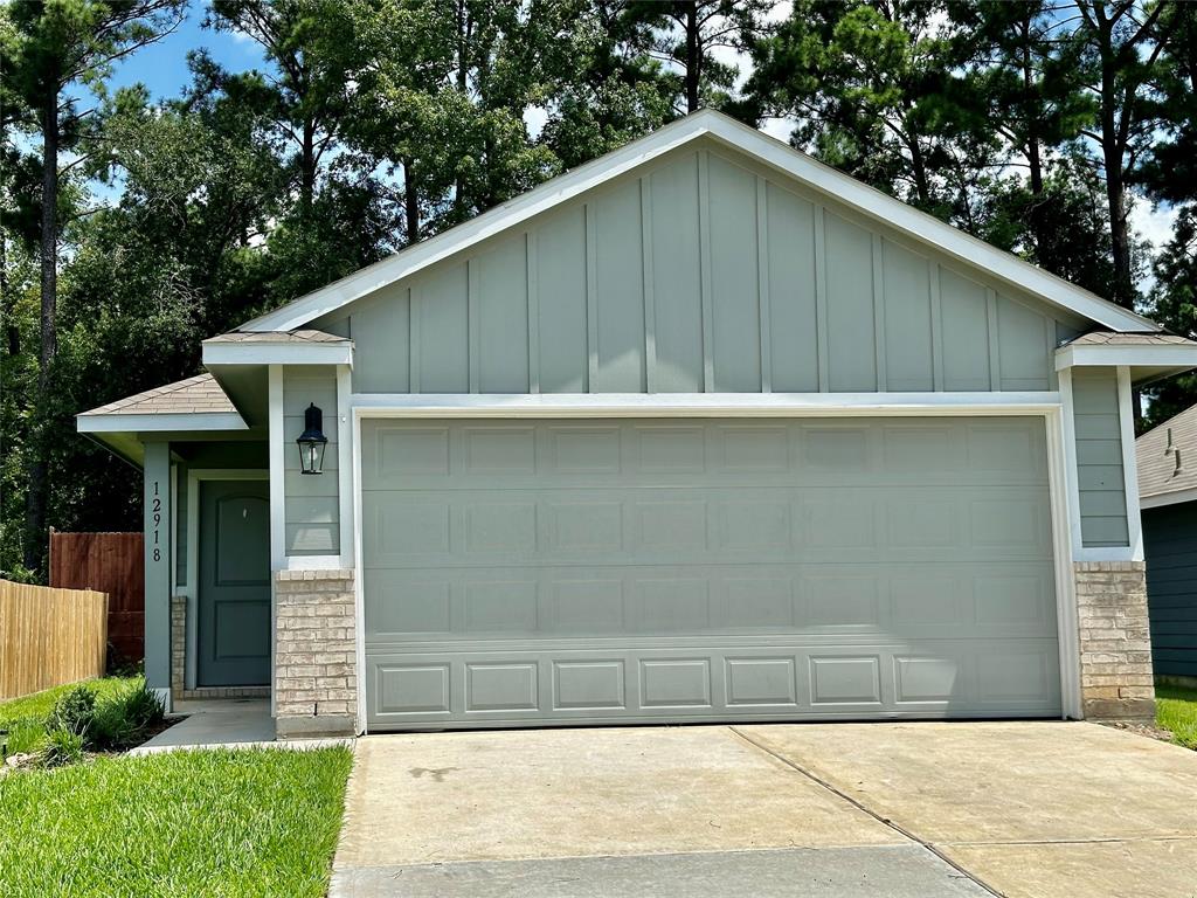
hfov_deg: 39.7
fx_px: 1660
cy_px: 449
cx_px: 598
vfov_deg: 30.3
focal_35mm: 48
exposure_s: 1/4367
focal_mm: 6.86
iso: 64
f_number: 1.78
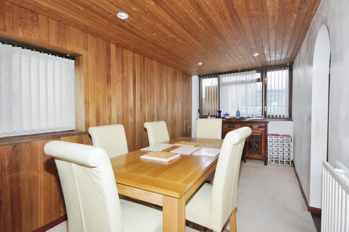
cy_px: 116
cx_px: 174
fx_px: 174
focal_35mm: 18
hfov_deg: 90.0
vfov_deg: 67.3
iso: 200
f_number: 5
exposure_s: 1/60
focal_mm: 12
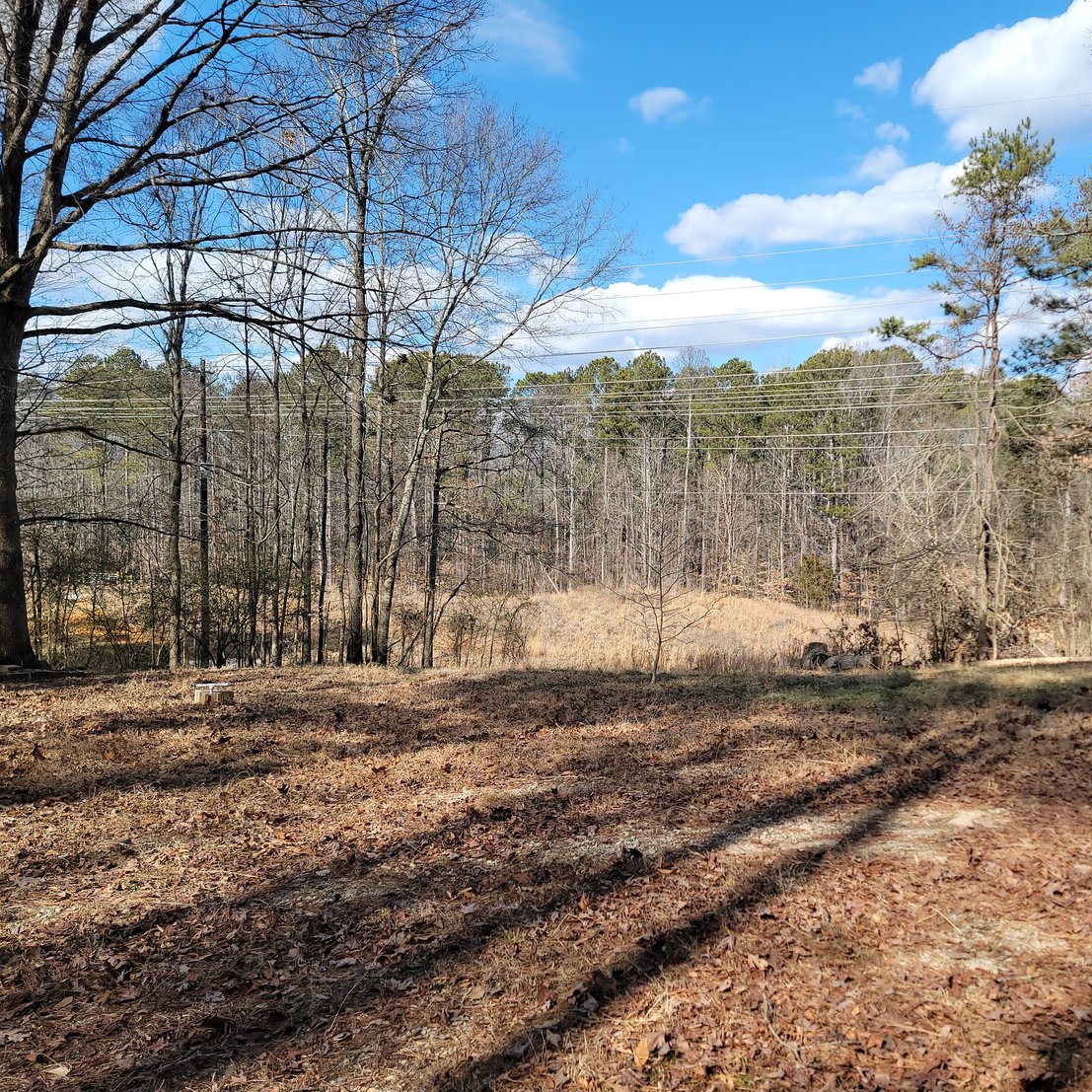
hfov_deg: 55.4
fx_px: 1035
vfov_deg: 55.6
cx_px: 620
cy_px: 552
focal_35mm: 29
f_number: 1.8
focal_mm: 6.7
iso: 16
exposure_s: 1/550
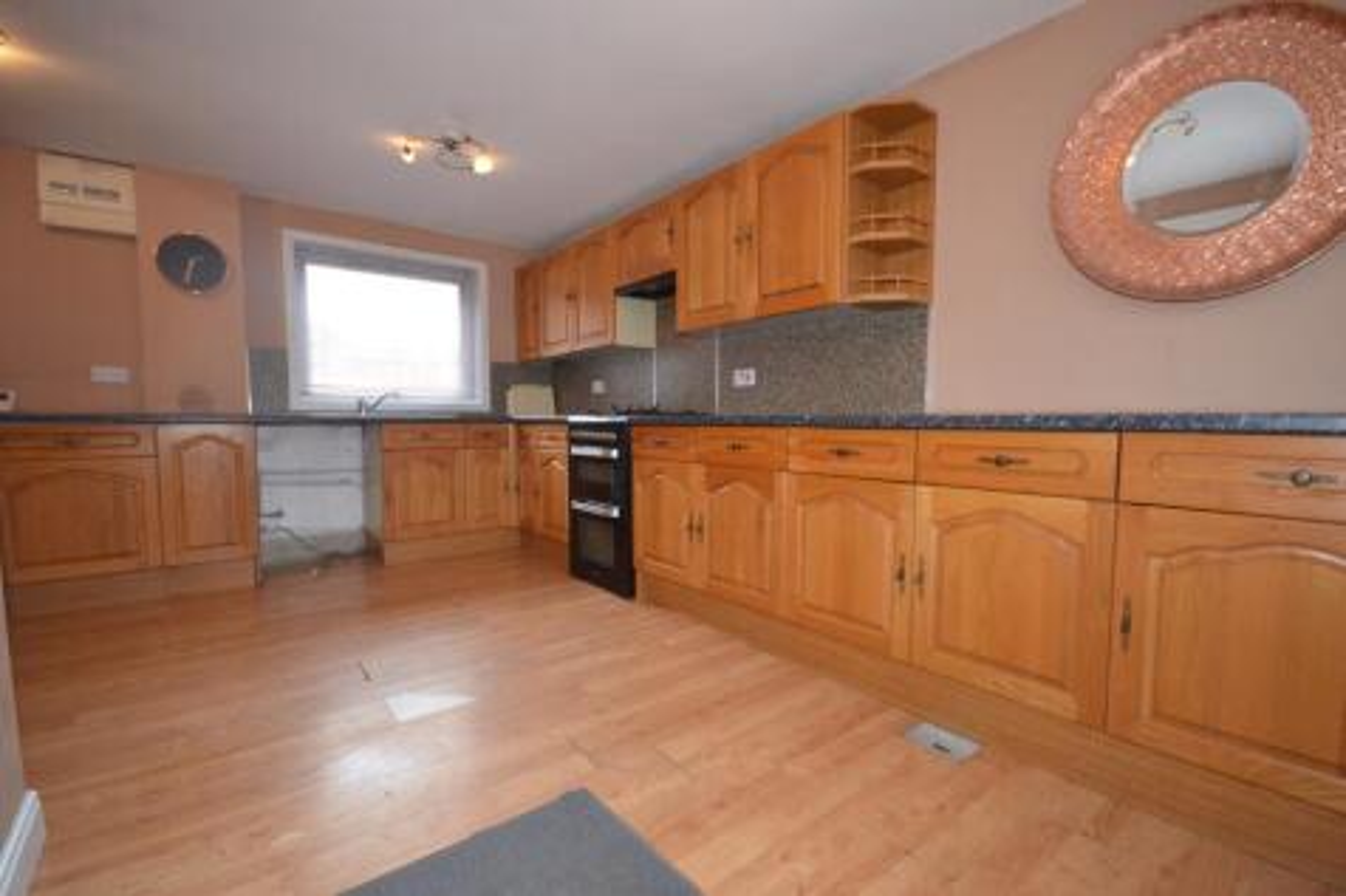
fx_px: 617
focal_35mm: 16
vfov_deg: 72.0
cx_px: 673
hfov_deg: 95.0
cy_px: 448
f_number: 4.2
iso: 2200
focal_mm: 11
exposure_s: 1/60
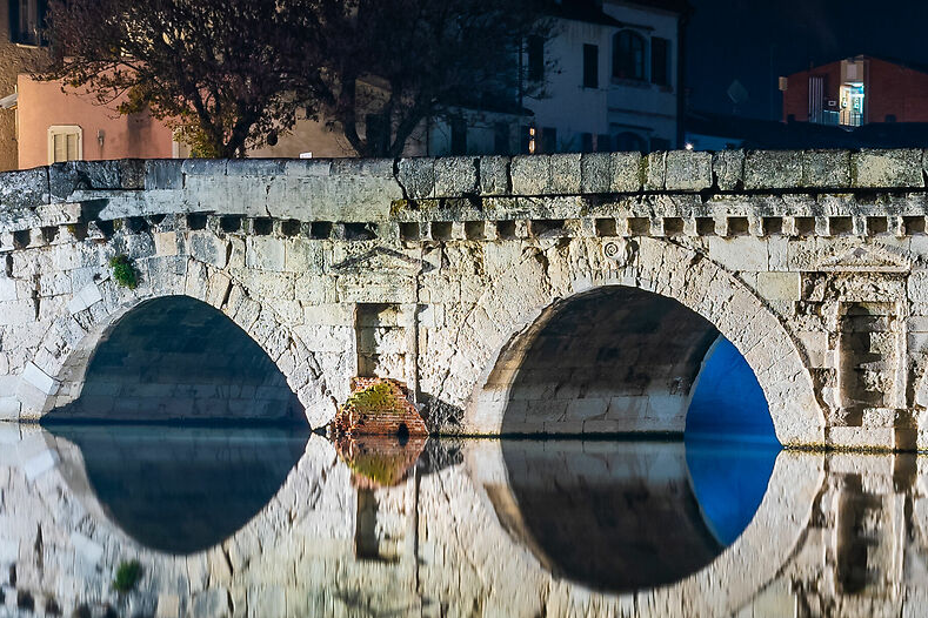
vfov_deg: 9.2
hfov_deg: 13.5
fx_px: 3763
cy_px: 808
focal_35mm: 146
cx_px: 1211
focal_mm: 32
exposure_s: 10
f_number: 10
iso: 50
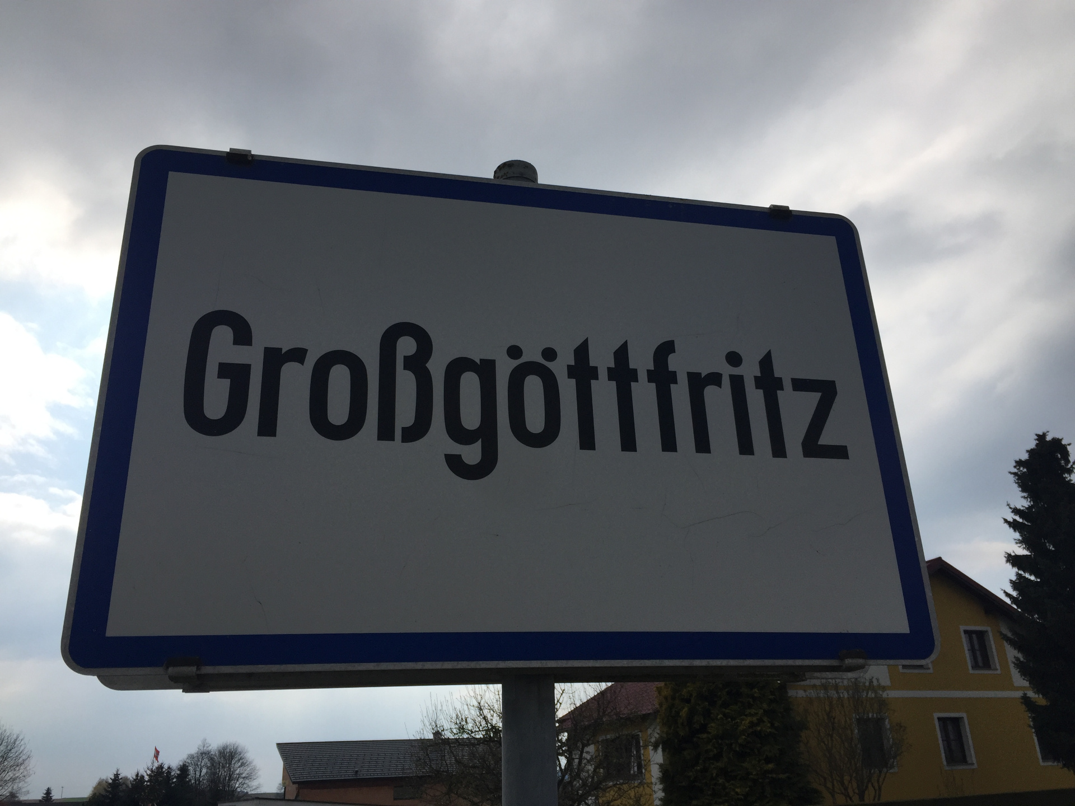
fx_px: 901
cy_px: 403
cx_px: 538
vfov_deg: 48.2
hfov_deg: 61.7
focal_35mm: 29
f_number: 2.2
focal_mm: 4.15
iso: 32
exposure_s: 1/4405
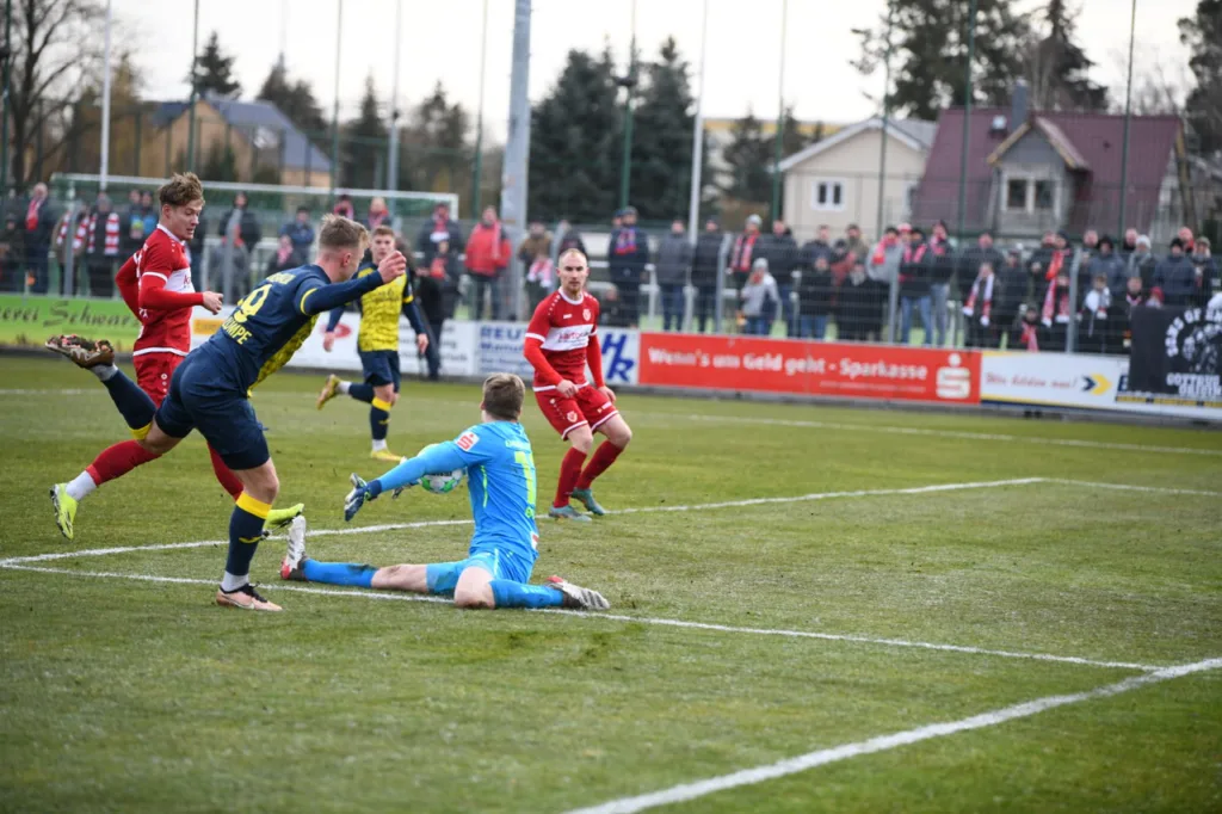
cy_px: 407
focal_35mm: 145
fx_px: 4920
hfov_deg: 14.2
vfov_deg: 9.5
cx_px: 611
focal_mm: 145
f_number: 2.8
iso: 800
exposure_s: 1/2500
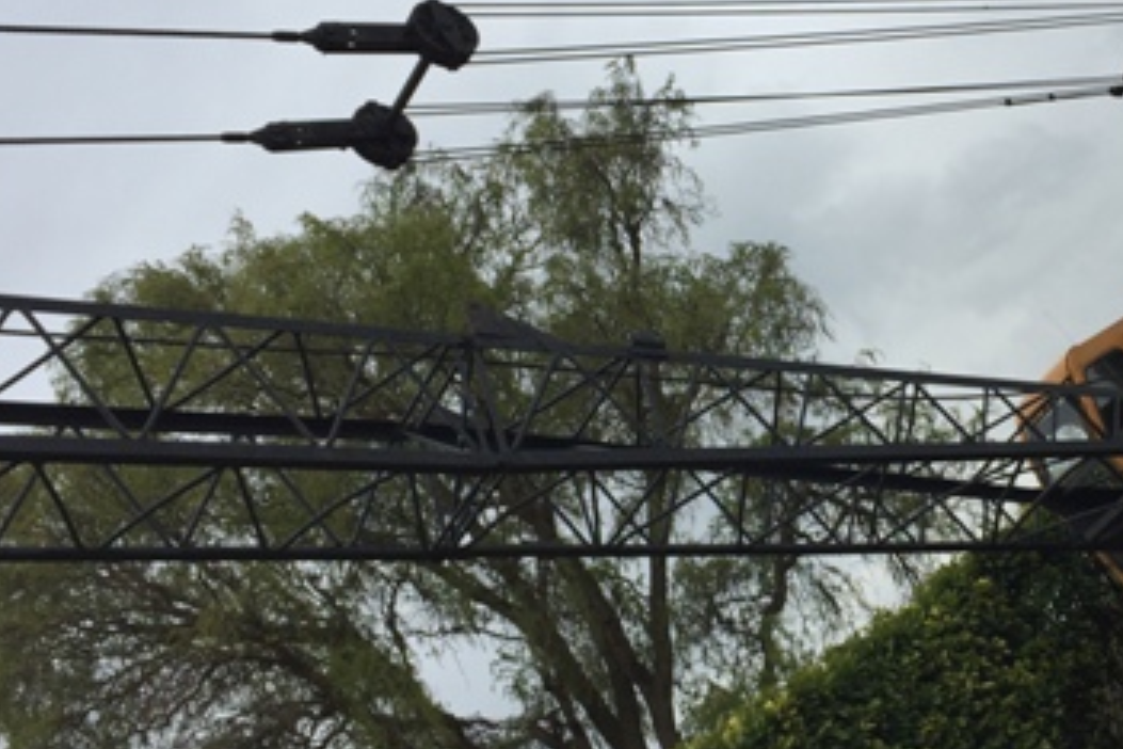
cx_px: 854
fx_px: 1716
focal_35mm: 55
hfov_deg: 35.4
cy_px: 368
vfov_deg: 24.6
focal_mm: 4.15
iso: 32
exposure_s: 1/2326
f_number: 2.2
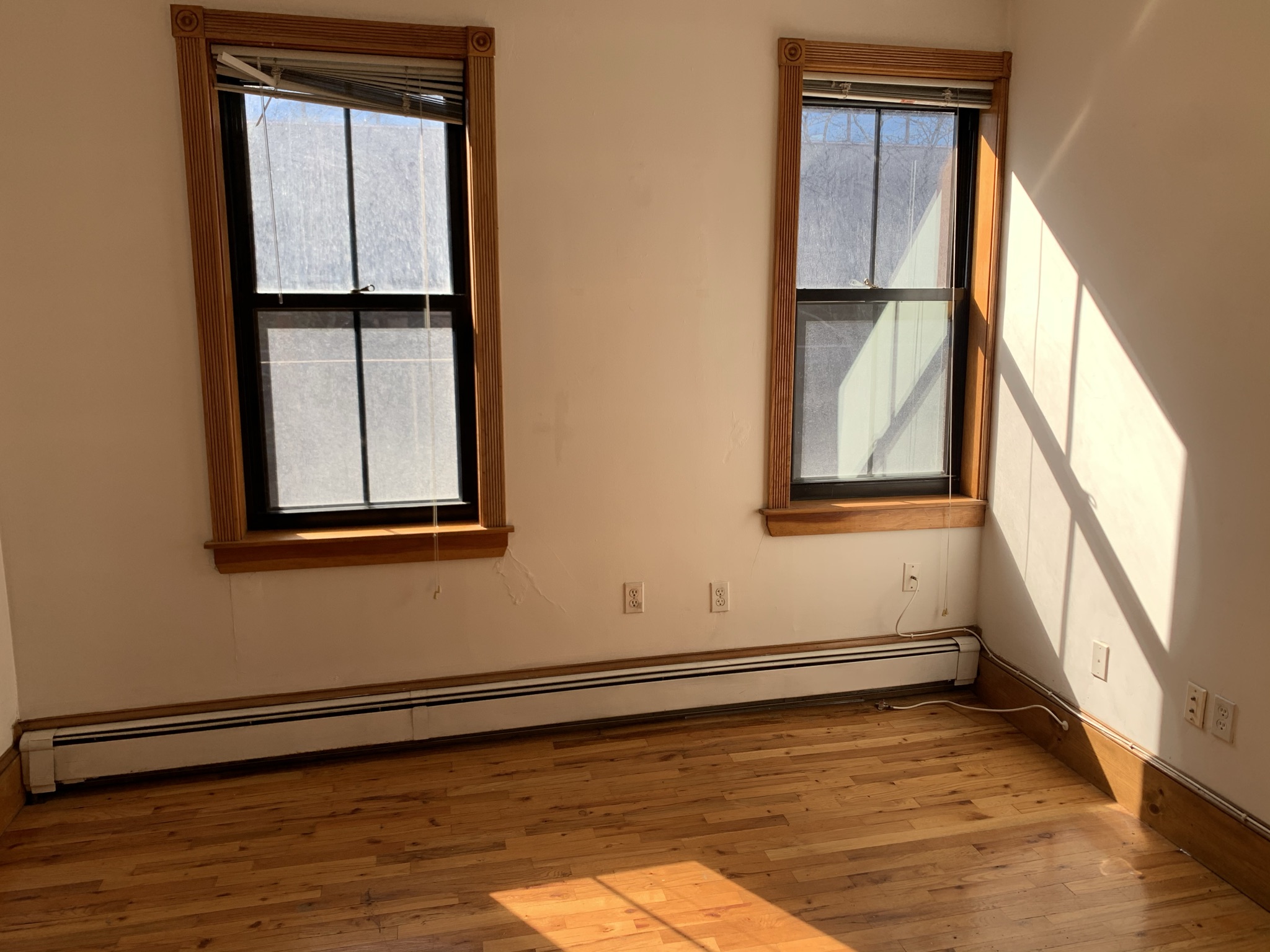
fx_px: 954
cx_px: 635
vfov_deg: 53.1
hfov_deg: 67.3
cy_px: 476
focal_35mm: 26
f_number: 1.8
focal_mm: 4.25
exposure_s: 1/242
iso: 25
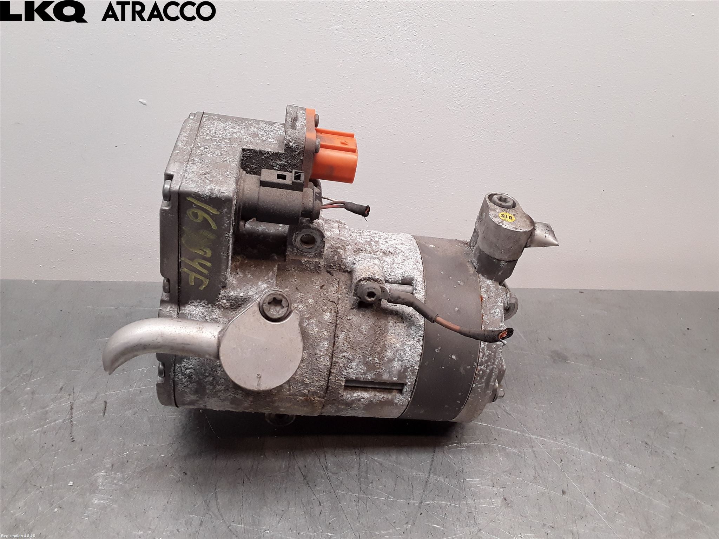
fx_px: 582
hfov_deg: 63.4
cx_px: 360
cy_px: 270
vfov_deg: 49.7
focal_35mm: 28
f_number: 1.9
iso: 100
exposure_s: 1/142
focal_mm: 2.91
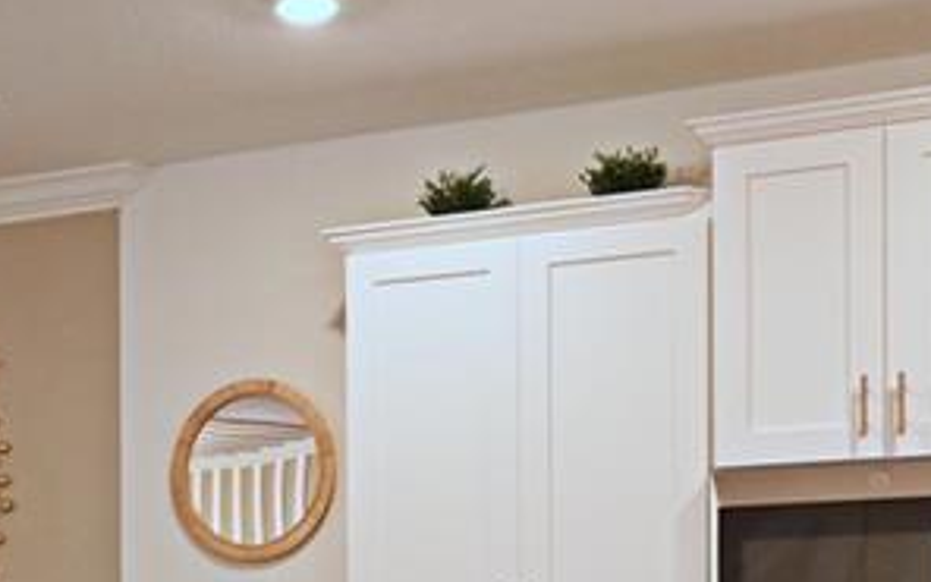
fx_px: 1954
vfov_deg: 16.2
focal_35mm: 77
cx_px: 164
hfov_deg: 26.2
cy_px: 711
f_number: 2.8
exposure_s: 1/125
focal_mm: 14
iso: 500
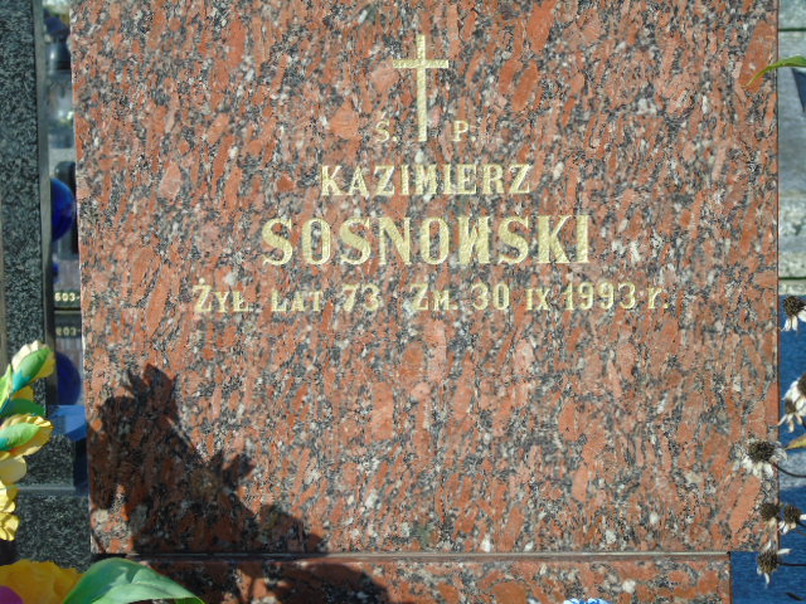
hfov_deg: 13.9
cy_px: 302
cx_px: 403
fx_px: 3306
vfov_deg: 10.4
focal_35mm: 142
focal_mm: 25
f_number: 4.7
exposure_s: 1/320
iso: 80
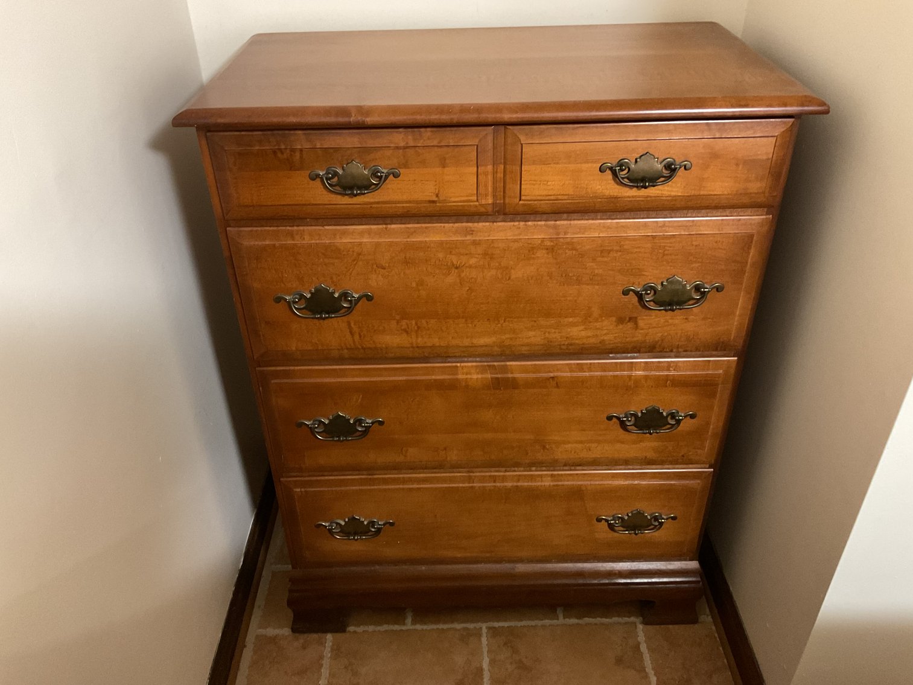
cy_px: 342
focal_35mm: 29
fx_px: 765
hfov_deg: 61.7
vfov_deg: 48.2
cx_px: 456
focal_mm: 3
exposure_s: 1/17
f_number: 1.8
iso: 500
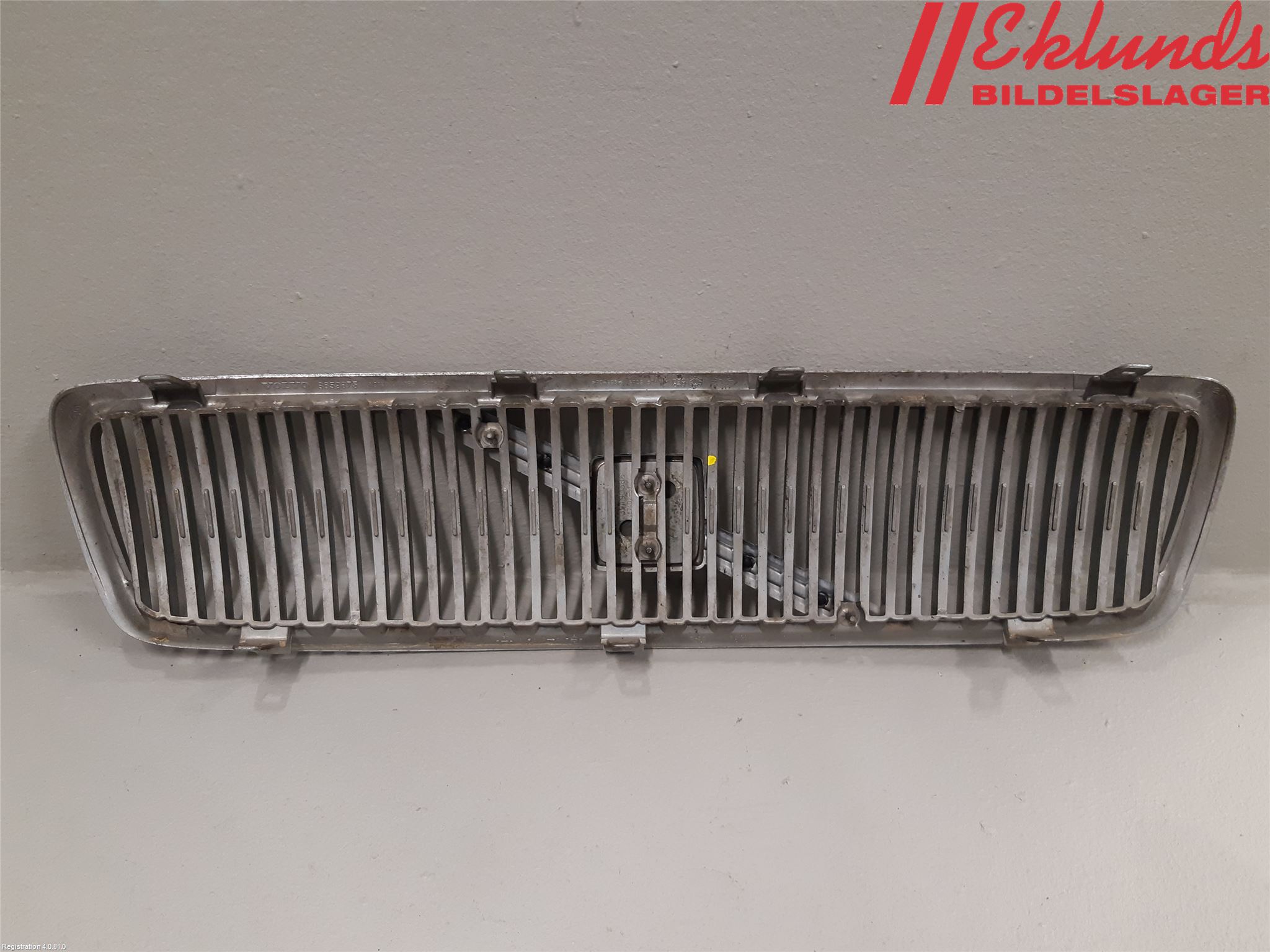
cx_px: 635
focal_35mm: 26
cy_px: 476
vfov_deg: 53.1
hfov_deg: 67.3
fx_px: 954
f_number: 1.7
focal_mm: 3.93
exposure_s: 1/50
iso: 125
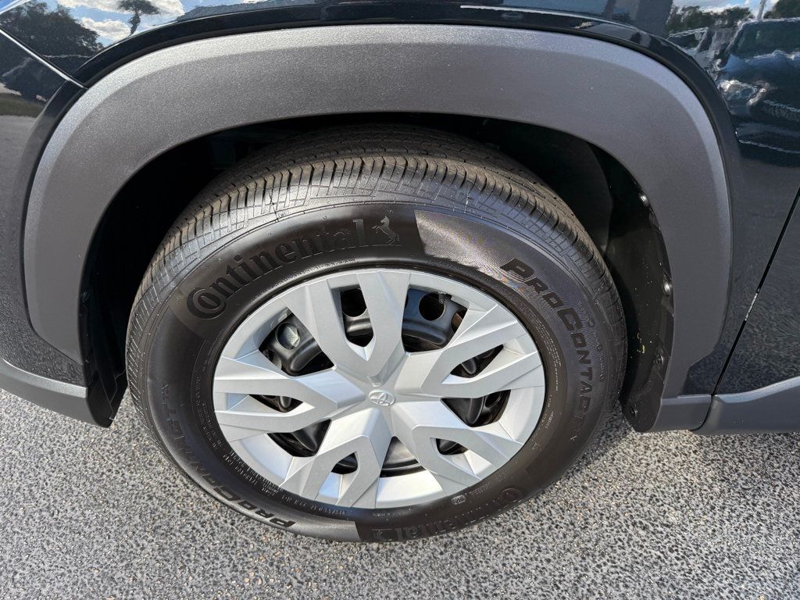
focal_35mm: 24
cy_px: 300
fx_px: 555
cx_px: 400
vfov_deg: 56.8
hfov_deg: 71.6
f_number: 1.78
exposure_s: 1/715
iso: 100
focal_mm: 6.76
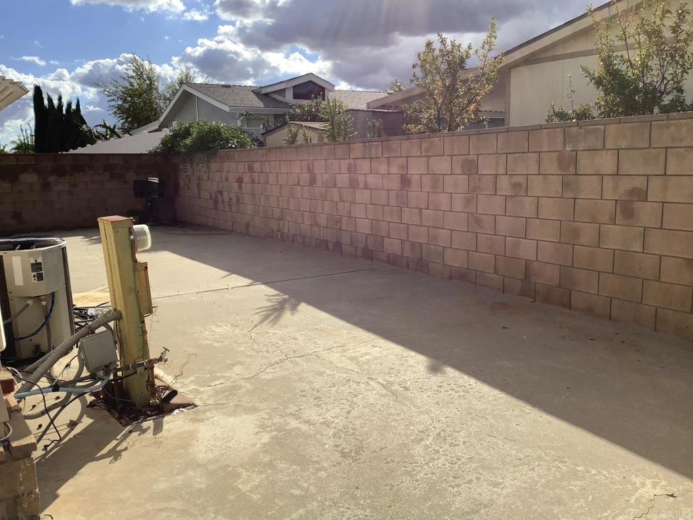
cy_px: 260
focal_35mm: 31
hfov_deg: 58.4
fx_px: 621
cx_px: 346
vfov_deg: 45.4
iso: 25
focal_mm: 3.3
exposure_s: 1/2092
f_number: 2.4
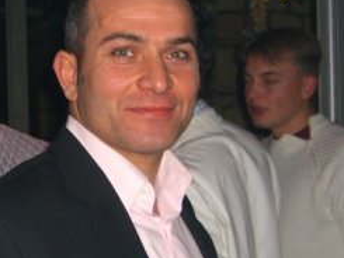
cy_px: 154
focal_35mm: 93
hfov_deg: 21.0
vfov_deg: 15.9
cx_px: 128
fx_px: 925
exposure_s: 1/60
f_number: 2.8
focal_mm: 7.9
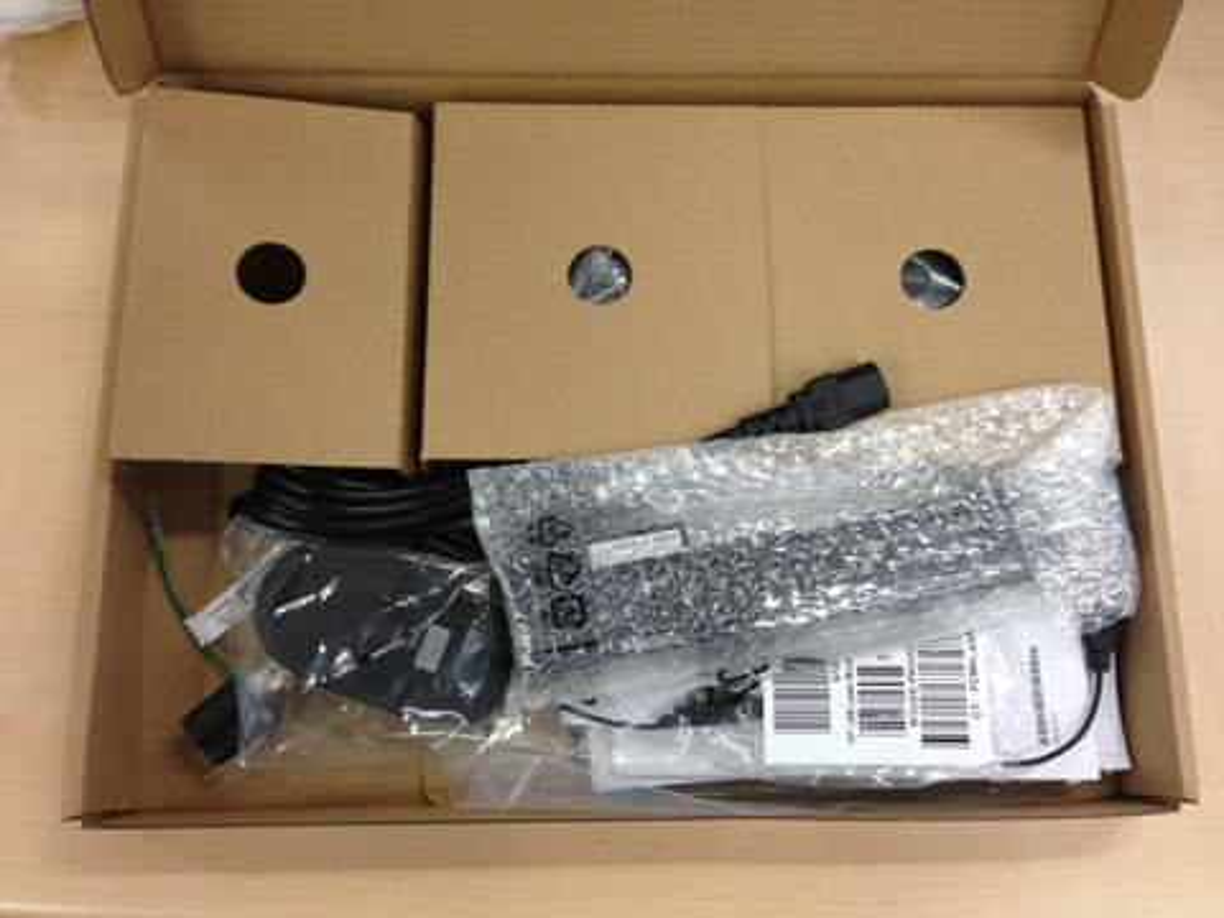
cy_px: 459
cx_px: 612
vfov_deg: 42.9
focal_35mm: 33
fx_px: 1167
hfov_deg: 55.4
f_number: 2.4
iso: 64
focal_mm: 4.13
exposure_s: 1/20
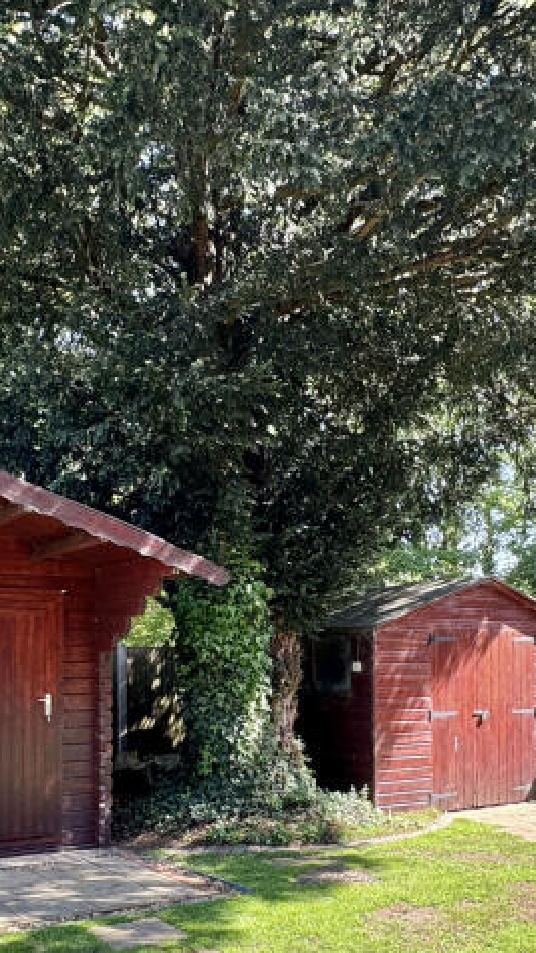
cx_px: 208
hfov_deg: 35.5
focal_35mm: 33
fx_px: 834
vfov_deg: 58.2
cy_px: 633
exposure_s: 1/122
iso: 40
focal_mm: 2.22
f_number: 2.2
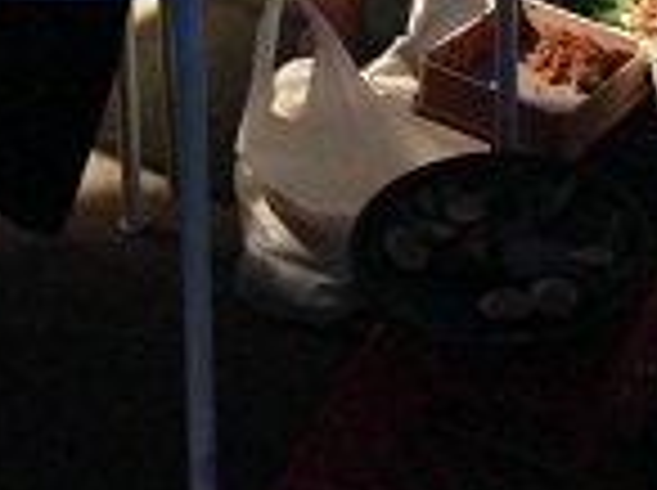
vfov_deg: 12.5
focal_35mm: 111
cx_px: 670
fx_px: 2103
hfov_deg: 17.3
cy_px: -288
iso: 400
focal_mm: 4.12
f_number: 2.4
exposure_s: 1/15
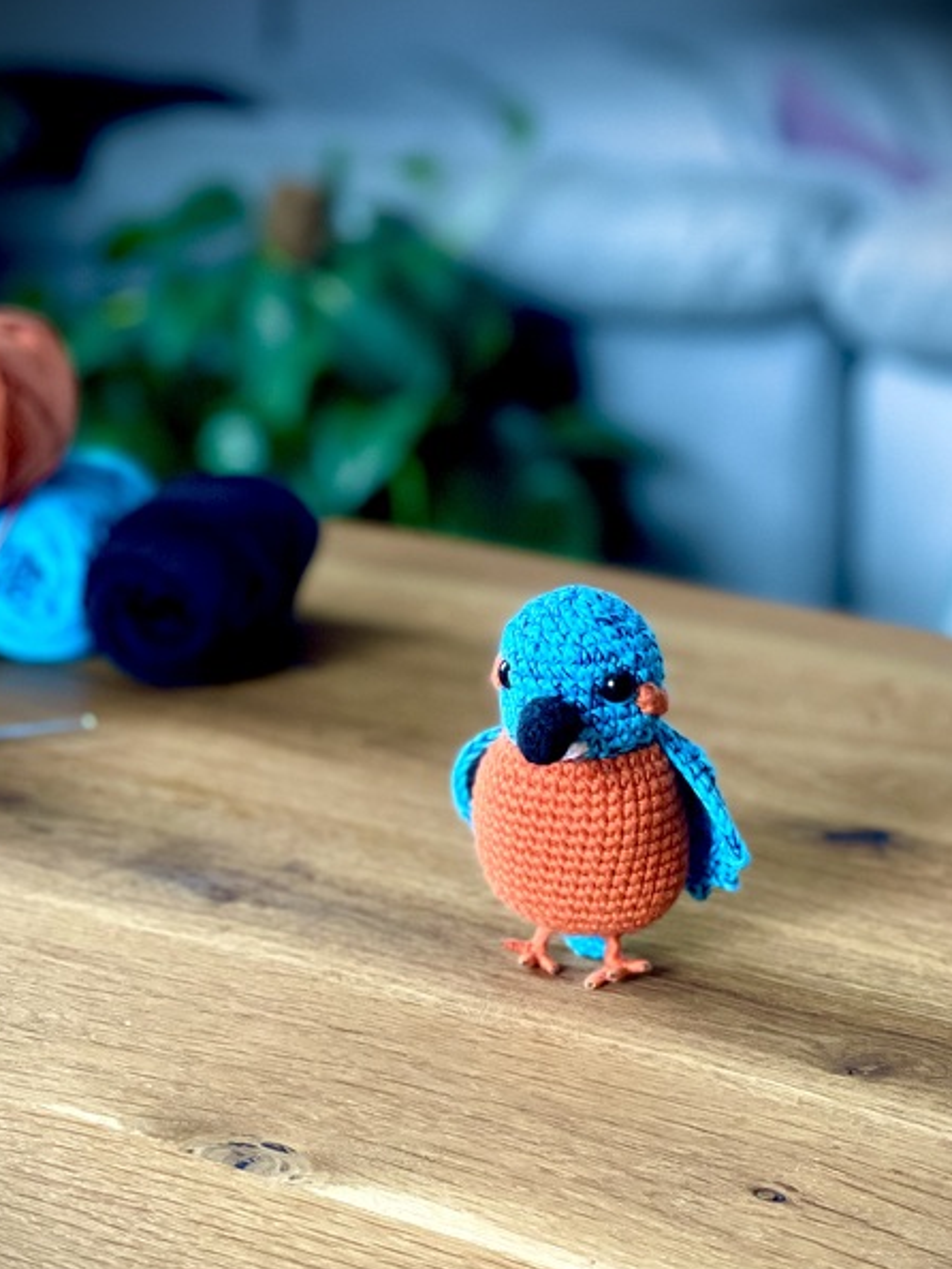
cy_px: 763
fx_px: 2565
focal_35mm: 70
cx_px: 510
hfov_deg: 21.0
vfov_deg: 27.7
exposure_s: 1/67
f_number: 2
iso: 250
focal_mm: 6
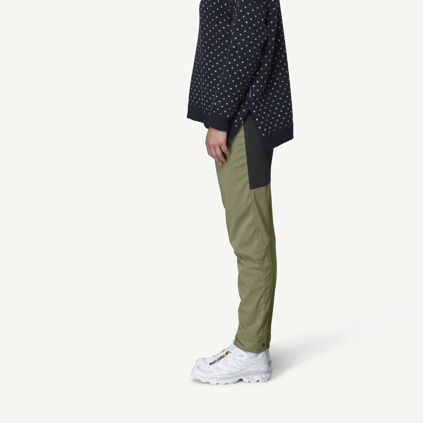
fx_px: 1369
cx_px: 212
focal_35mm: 99
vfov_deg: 17.5
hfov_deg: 17.6
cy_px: 121
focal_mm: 77
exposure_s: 1/50
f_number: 6.3
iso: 100
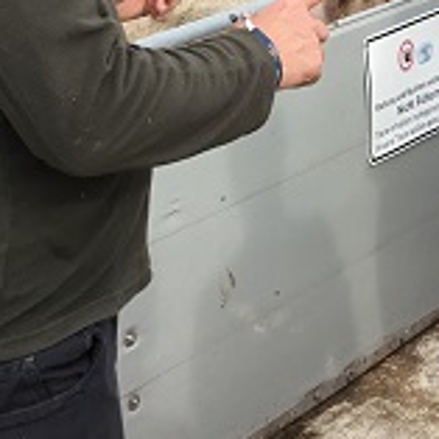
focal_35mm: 105
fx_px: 1507
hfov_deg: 16.6
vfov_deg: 16.3
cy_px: 22
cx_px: 246
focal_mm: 3.3
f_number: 2.4
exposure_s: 1/257
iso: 25
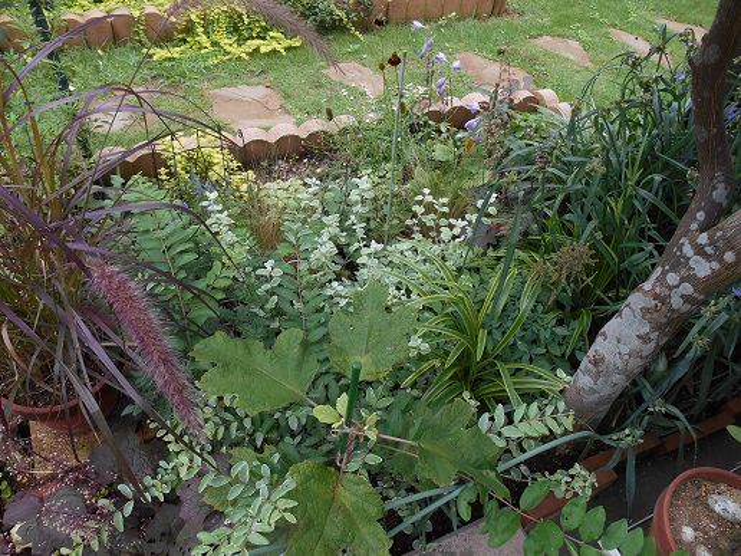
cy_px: 278
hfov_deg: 67.3
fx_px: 557
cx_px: 370
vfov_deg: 53.1
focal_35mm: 26
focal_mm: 4.7
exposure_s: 1/30
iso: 80
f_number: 3.4
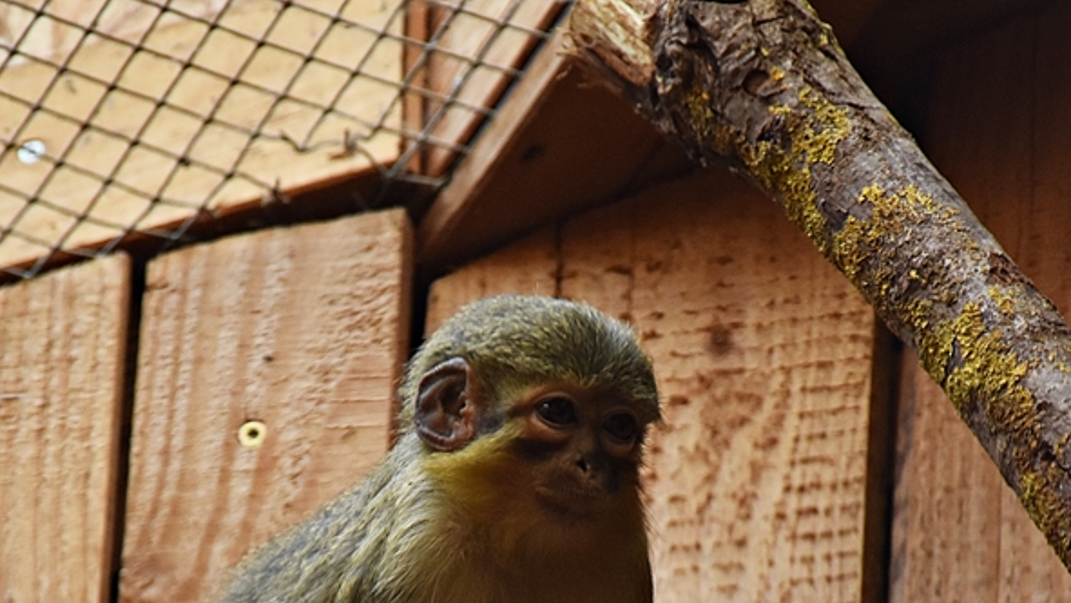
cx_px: 515
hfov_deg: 5.7
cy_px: 571
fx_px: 10824
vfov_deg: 3.2
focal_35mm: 381
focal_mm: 140
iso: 1250
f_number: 5.6
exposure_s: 1/500
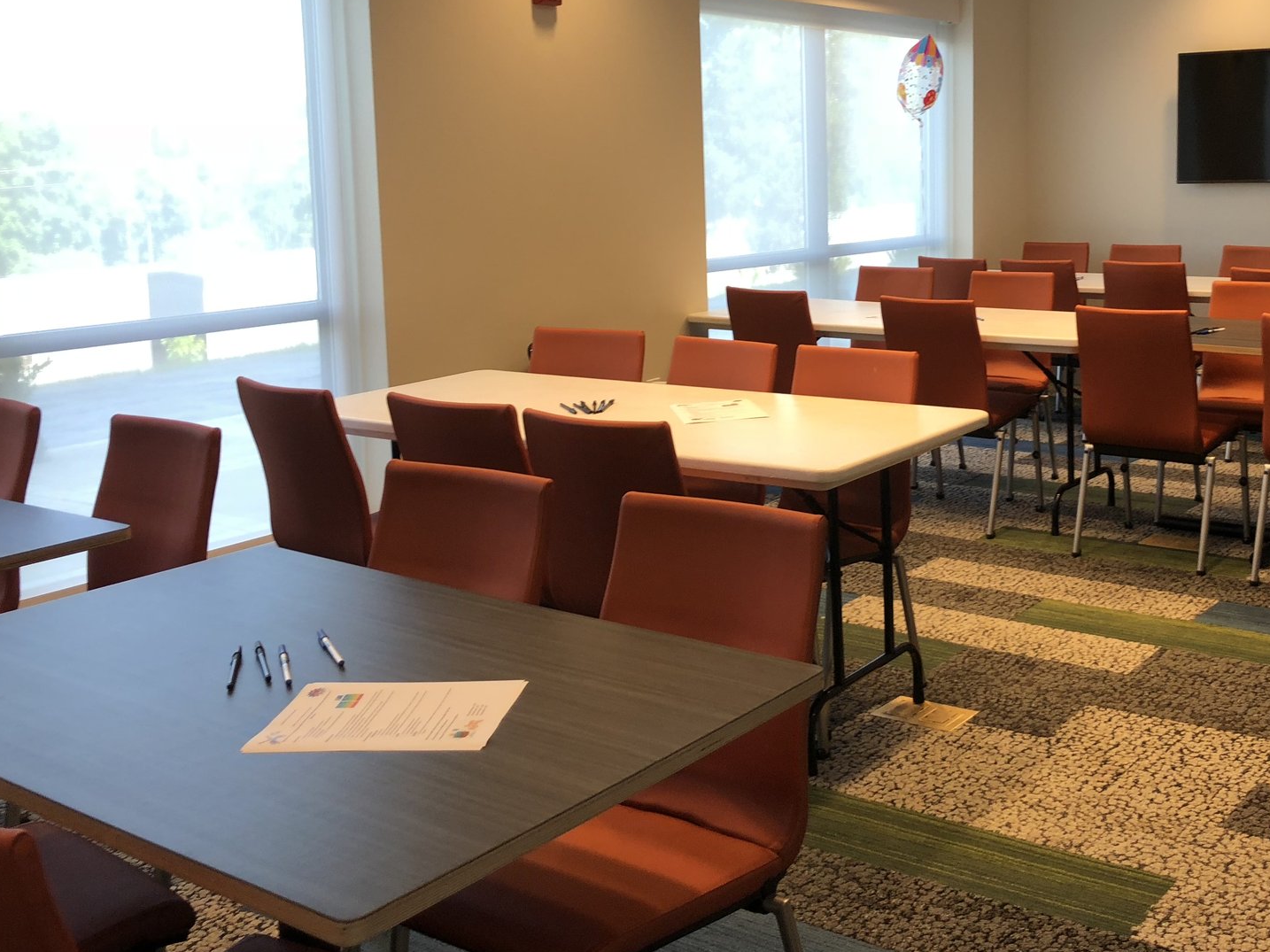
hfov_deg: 46.0
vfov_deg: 35.7
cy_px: 344
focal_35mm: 40
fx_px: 1467
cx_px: 854
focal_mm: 3.99
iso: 40
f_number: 1.8
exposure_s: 1/113
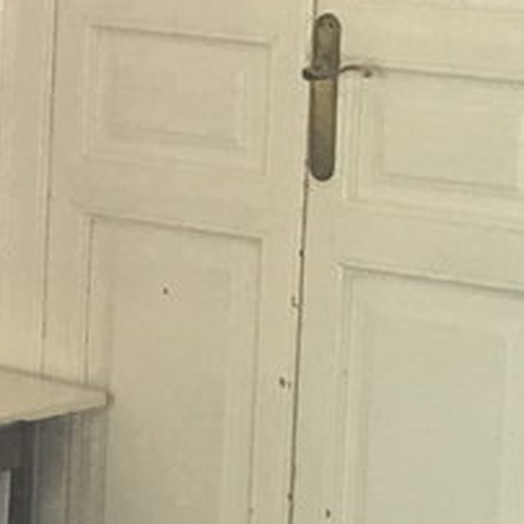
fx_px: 3477
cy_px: 73
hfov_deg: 8.1
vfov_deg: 8.6
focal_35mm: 203
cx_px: -628
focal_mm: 4.15
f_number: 2.2
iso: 50
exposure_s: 1/17
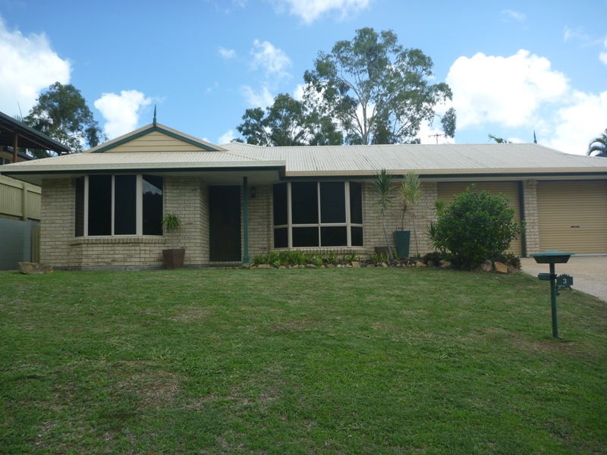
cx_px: 304
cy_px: 228
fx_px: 491
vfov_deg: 49.7
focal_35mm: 28
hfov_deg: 63.4
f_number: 3.3
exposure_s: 1/500
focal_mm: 4.9
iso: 80
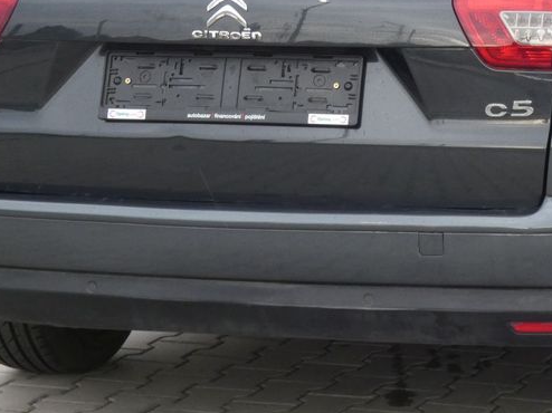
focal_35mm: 168
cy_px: 40
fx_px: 2678
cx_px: 416
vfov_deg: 8.8
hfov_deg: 11.7
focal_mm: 14.5
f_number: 5.6
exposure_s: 1/80
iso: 250
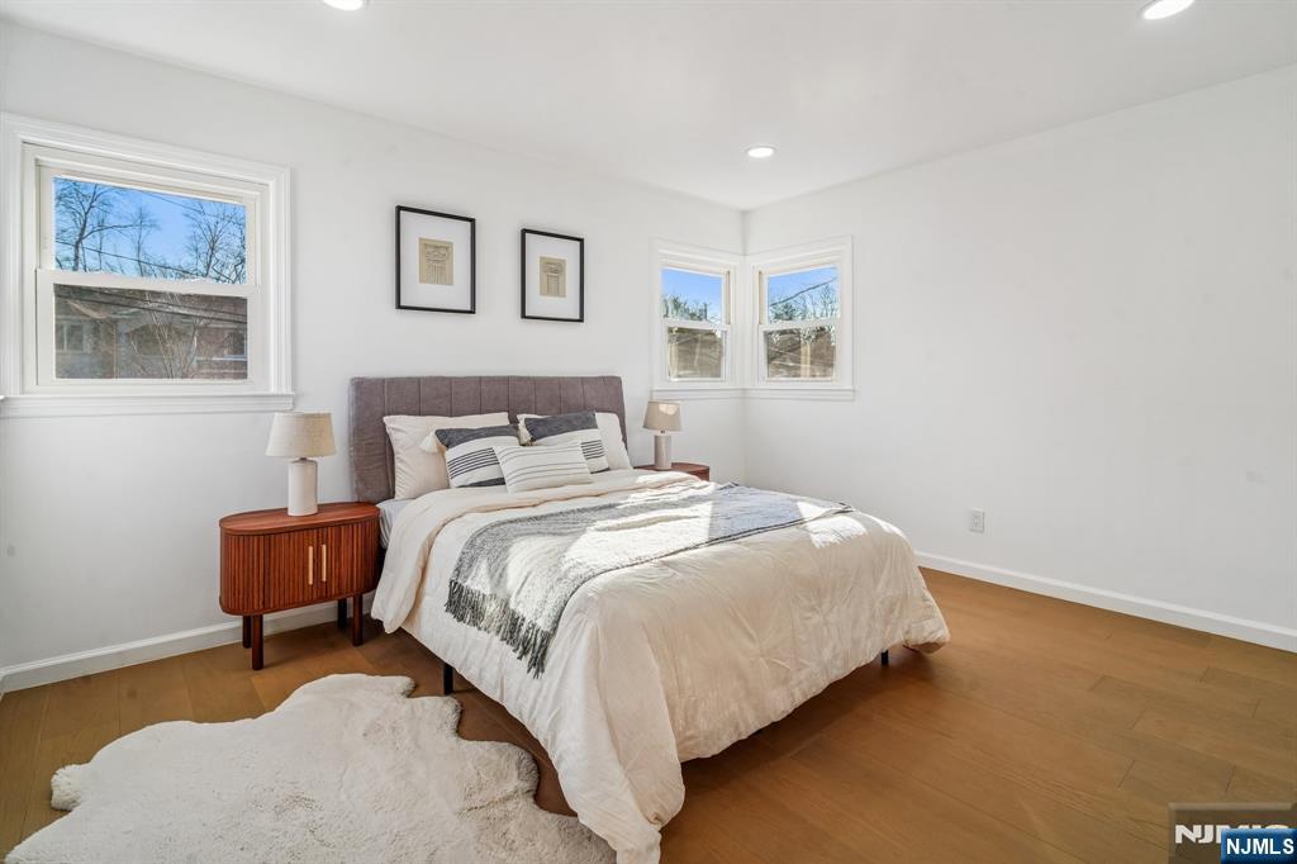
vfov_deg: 73.7
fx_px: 576
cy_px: 432
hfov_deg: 96.8
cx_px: 648
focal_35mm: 16
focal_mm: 16
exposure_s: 1/320
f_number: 8
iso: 500
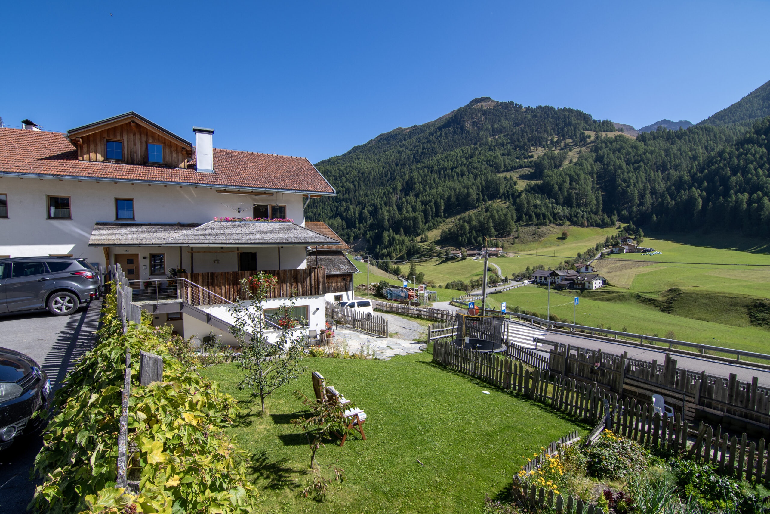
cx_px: 385
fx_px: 342
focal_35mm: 16
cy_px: 257
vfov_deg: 73.8
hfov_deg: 96.7
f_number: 8
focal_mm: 11
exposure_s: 1/250
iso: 100
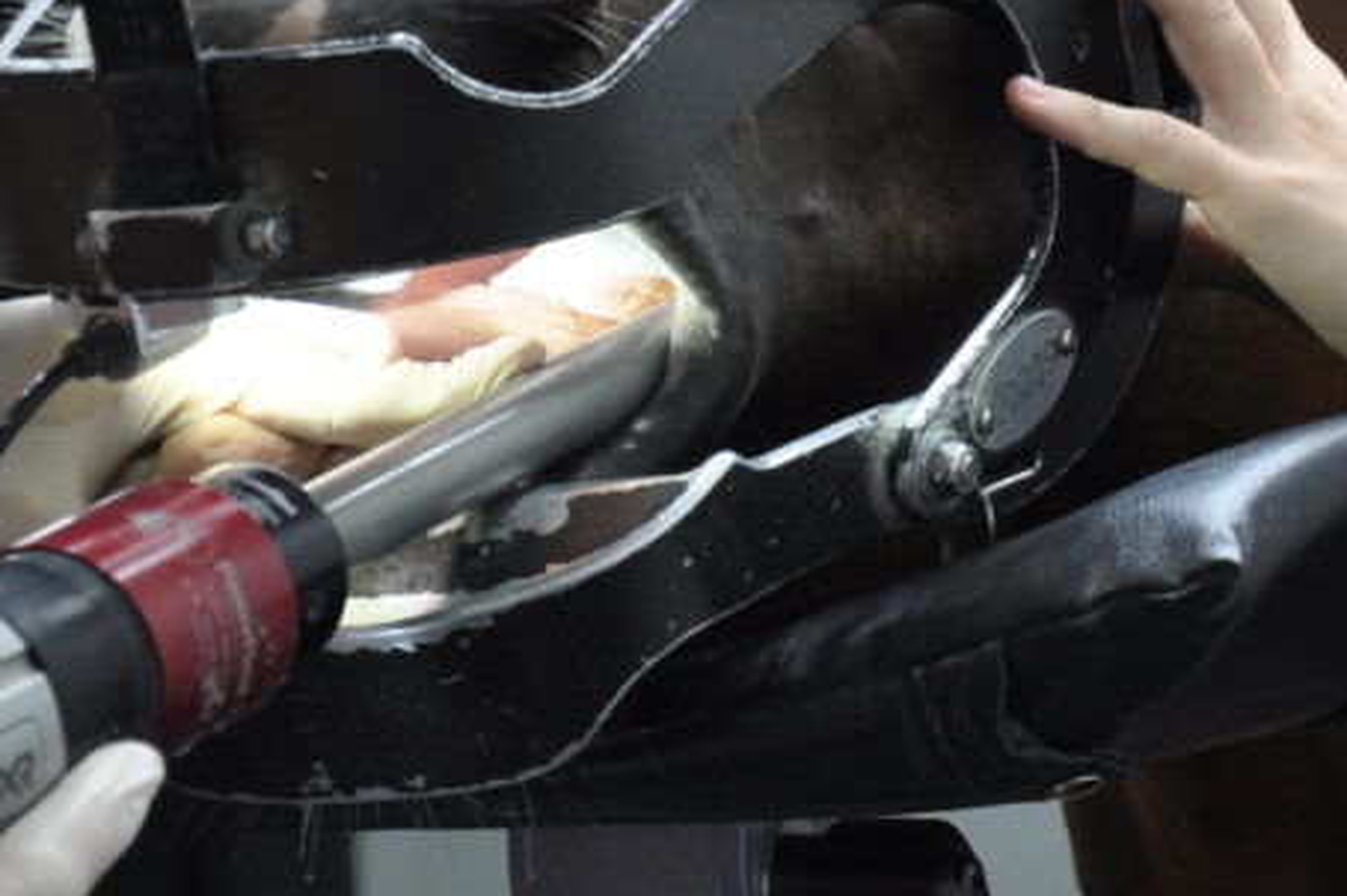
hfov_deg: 6.9
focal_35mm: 297
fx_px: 11116
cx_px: 1519
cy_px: 16
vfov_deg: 4.6
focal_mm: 75
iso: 450
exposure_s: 1/60
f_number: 5.3
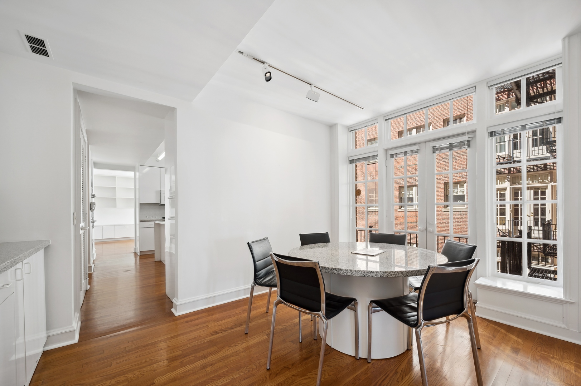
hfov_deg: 104.3
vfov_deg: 81.1
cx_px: 290
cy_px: 193
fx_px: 226
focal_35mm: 14
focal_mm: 14
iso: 100
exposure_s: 1/6
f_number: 11
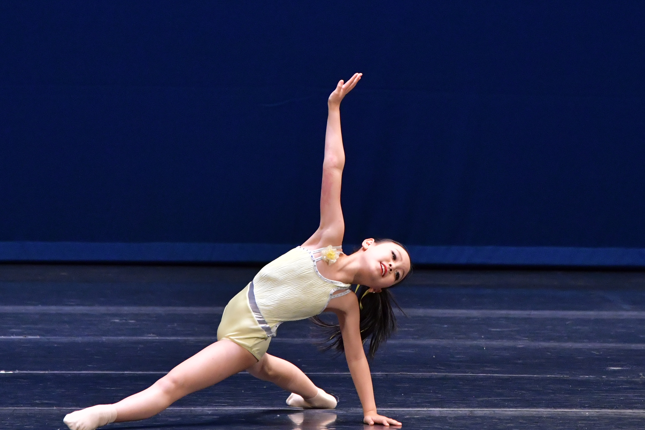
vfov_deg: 2.4
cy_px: 105
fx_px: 10265
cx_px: 329
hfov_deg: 3.6
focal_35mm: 573
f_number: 3.5
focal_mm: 200
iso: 1600
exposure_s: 1/1250
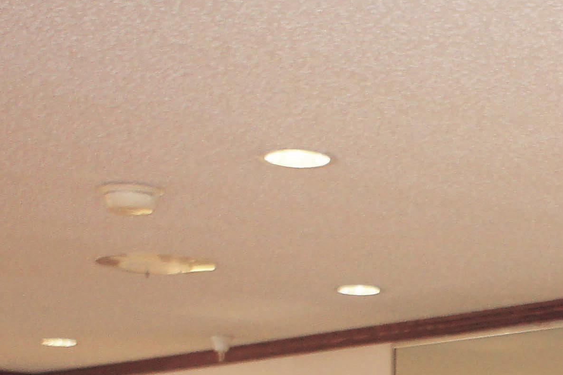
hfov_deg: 20.8
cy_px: 539
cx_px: 635
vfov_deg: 13.9
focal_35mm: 93
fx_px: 1454
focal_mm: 16
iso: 800
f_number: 2.8
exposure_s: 1/60
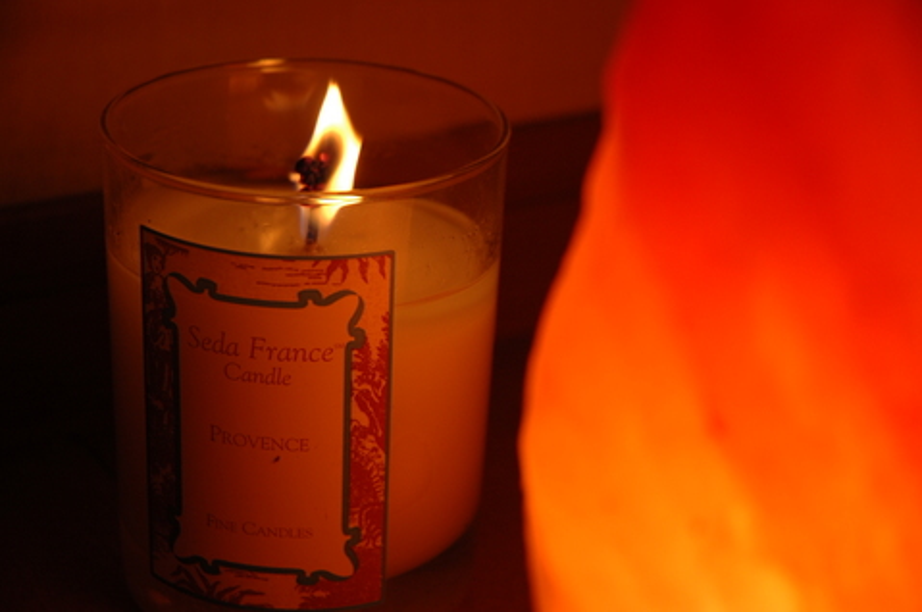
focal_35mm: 105
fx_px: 2686
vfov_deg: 13.0
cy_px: 306
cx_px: 461
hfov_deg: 19.5
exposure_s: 1/25
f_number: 4.5
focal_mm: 70
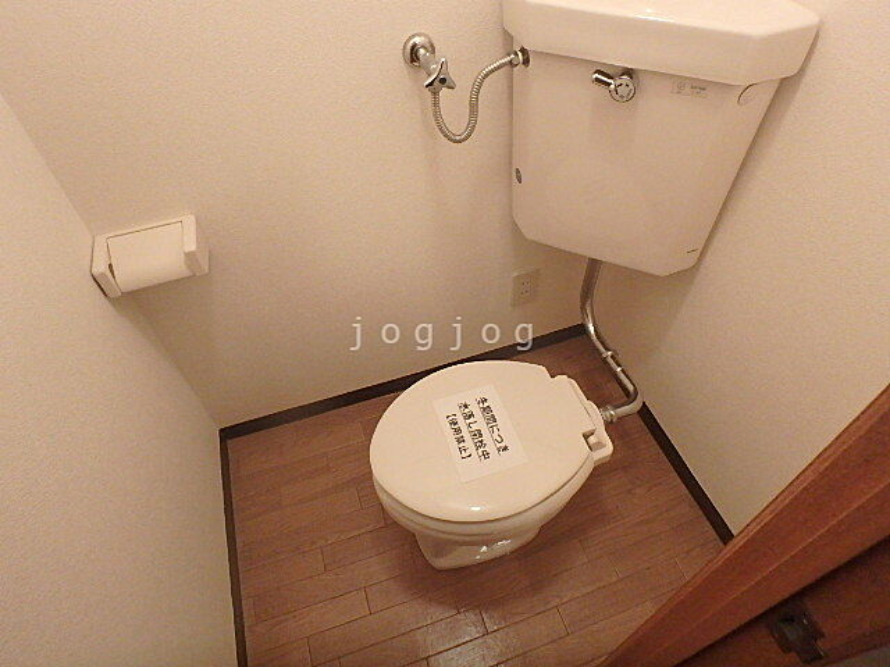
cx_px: 445
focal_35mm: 21
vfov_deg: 63.4
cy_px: 334
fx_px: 540
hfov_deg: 79.0
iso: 640
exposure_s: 1/30
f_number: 3.5
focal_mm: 3.7
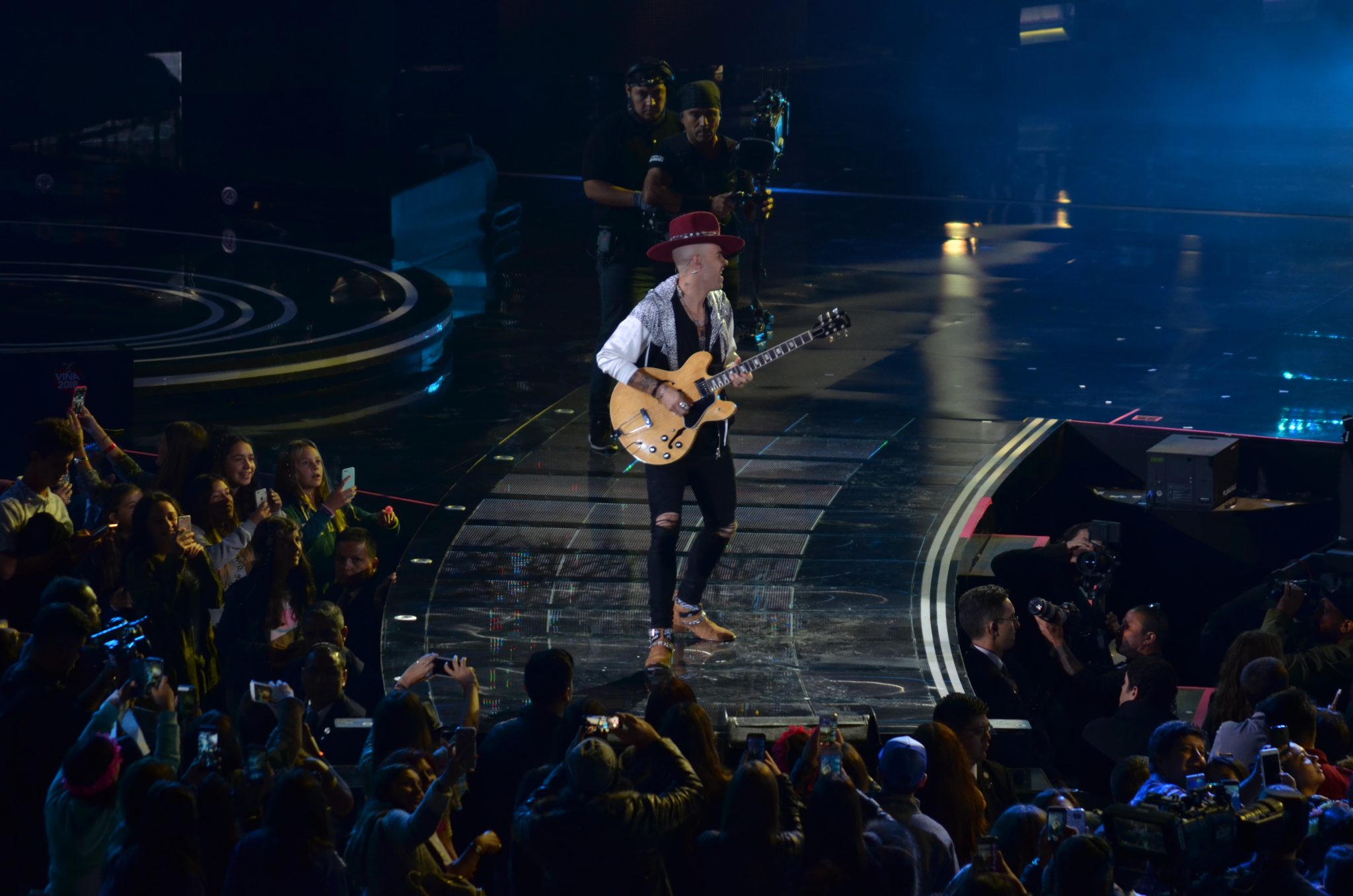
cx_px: 676
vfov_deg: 4.6
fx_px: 11250
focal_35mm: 300
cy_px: 448
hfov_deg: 6.9
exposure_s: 1/125
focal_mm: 200
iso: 800
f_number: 5.6
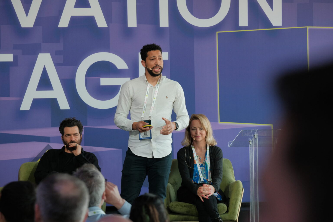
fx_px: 1360
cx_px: 166
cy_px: 111
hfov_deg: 14.0
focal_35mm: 147
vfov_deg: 9.3
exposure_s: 1/250
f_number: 5
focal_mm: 98.2
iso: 1000
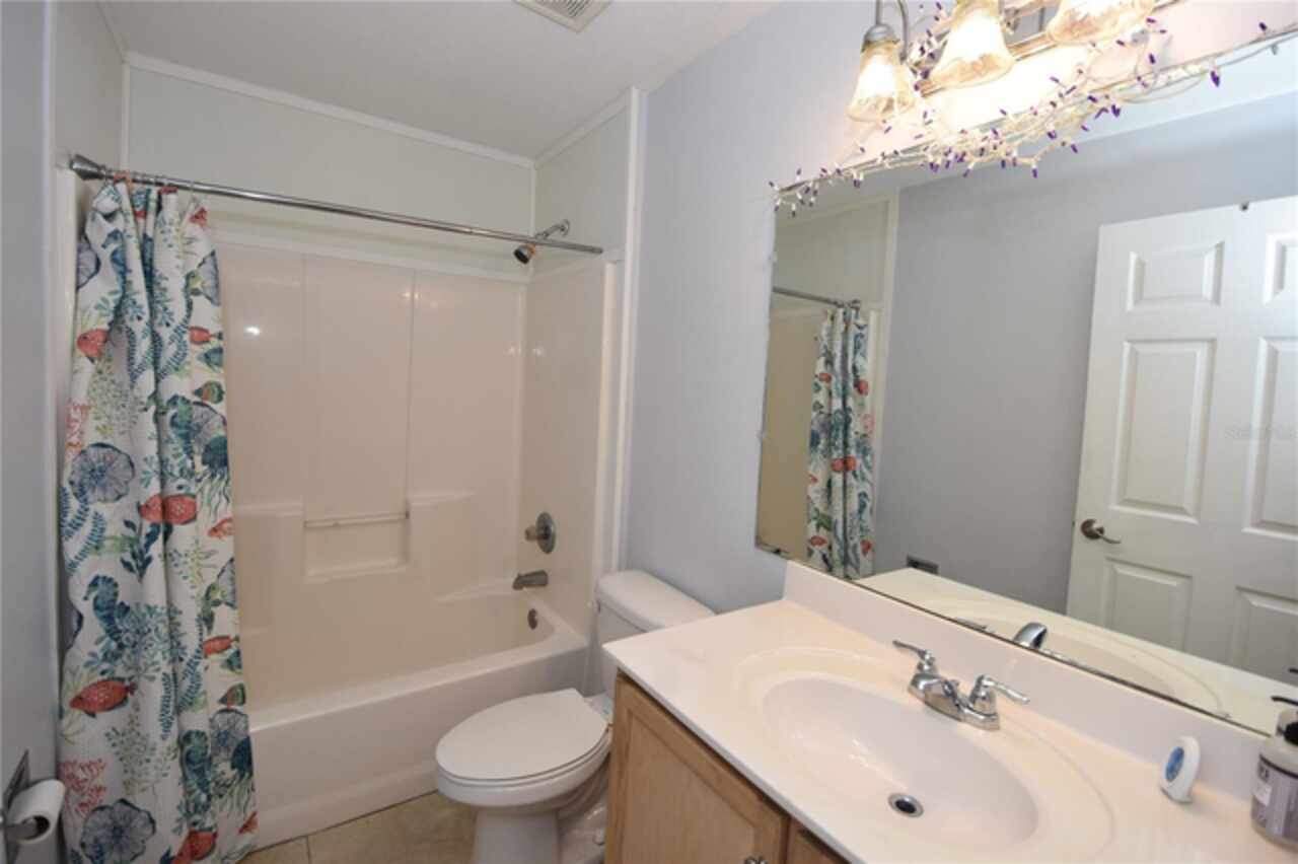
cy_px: 432
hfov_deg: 100.4
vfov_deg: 77.3
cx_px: 649
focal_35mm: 15
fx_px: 541
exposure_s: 1/60
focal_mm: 10
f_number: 4
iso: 320
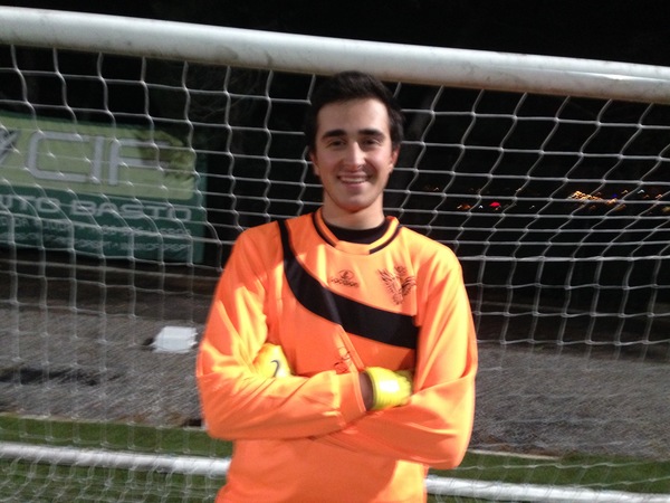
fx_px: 639
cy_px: 252
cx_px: 335
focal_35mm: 33
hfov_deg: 55.4
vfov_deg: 42.9
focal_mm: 4.12
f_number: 2.4
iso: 400
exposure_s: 1/15
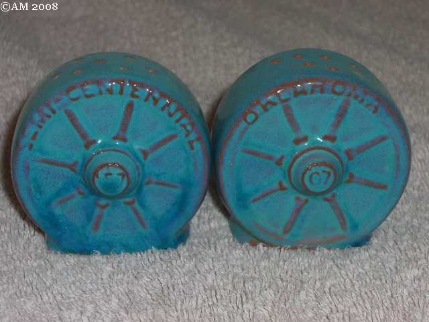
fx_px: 1153
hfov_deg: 21.1
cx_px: 214
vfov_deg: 15.9
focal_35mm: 93
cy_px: 161
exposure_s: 1/30
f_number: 9.6
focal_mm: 19.4
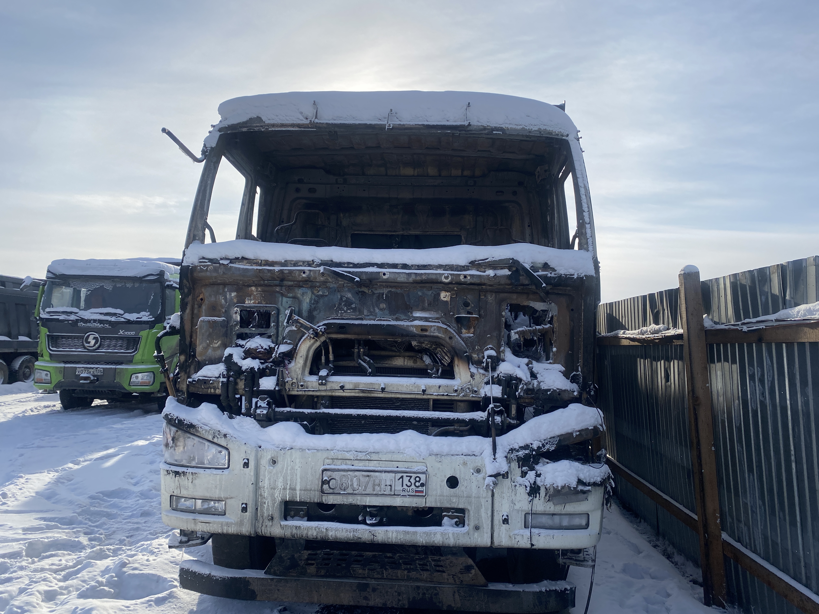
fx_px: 615
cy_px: 307
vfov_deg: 53.1
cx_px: 410
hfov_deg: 67.3
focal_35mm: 26
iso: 32
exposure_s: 1/5747
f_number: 1.8
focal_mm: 4.25
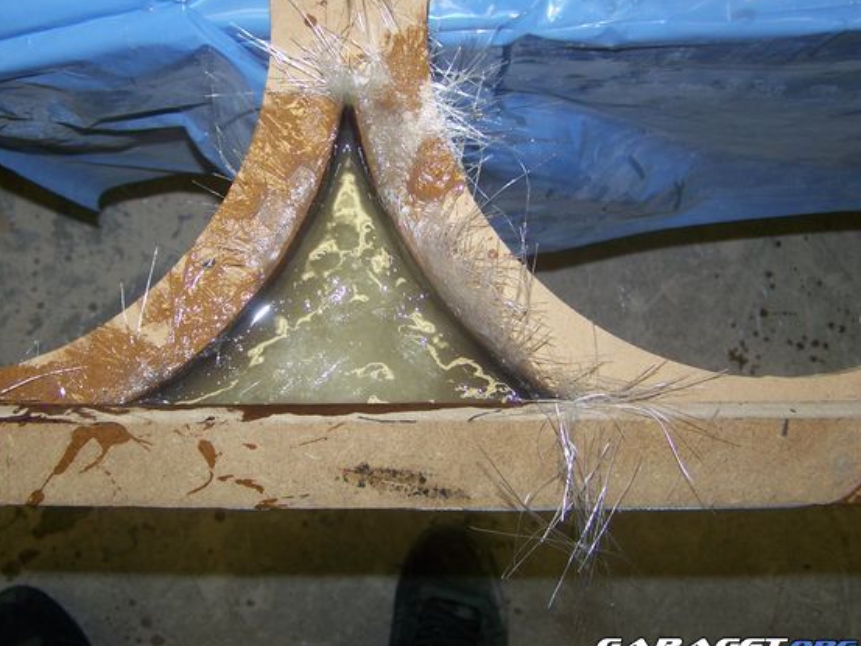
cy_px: 288
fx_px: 1095
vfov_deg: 32.9
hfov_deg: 42.8
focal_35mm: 44
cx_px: 364
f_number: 2.8
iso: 80
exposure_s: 1/60
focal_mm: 6.3
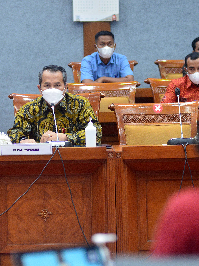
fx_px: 1341
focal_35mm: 175
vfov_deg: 11.3
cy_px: 127
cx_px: 31
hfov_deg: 8.5
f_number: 3.5
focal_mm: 100
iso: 2000
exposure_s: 1/125
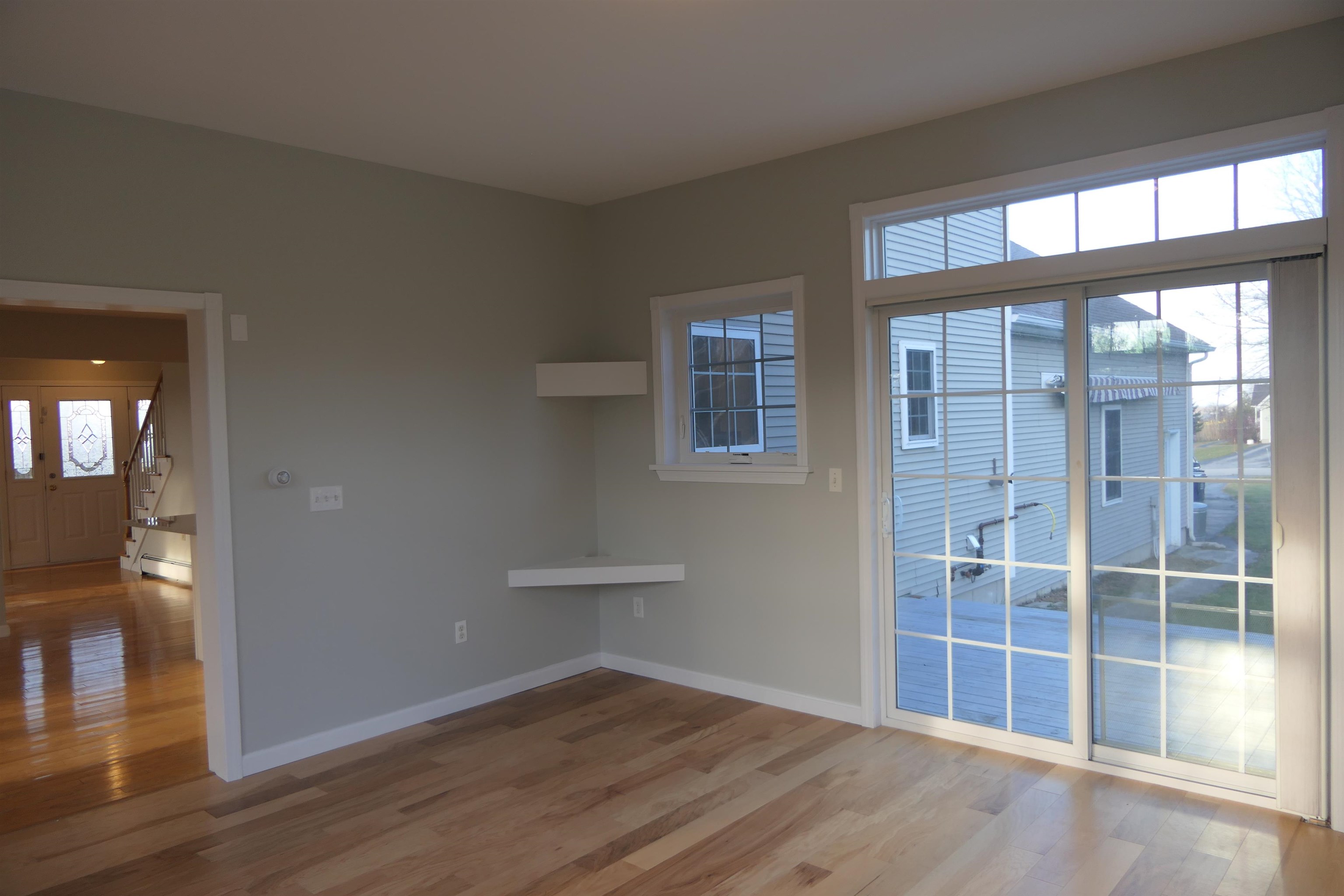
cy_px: 448
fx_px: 896
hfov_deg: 73.7
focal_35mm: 24
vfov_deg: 53.1
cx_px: 672
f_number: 2.8
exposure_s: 1/125
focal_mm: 8.8
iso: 125
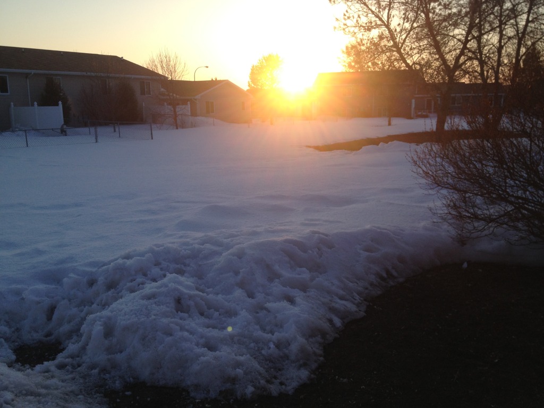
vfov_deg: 40.7
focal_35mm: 35
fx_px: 550
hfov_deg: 52.6
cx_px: 272
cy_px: 204
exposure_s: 1/673
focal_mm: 4.3
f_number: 2.4
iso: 50
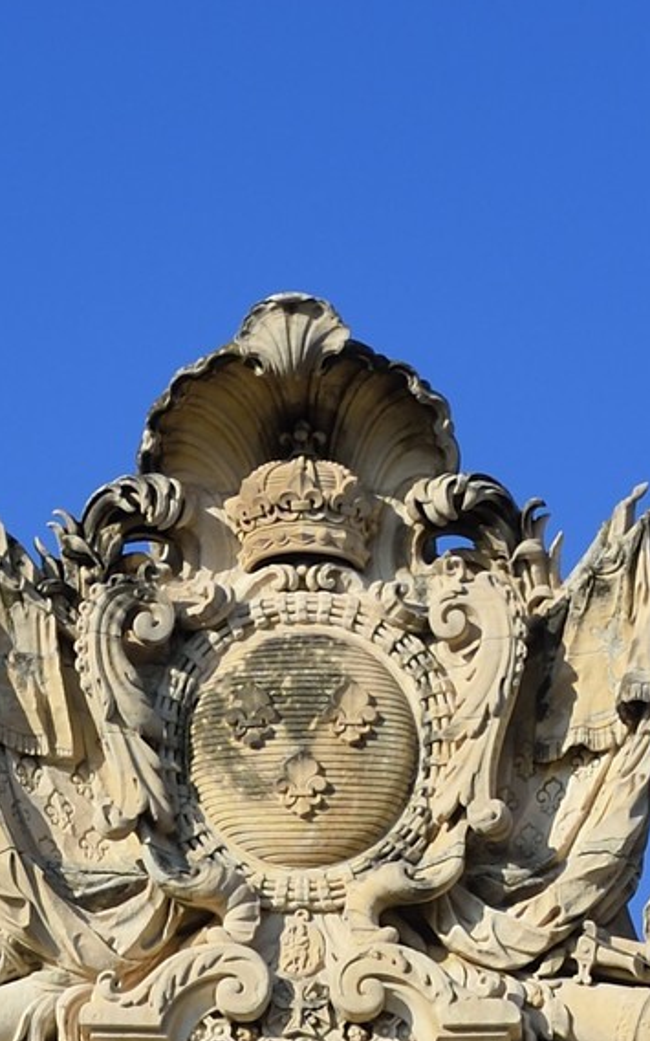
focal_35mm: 224
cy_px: 2193
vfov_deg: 8.8
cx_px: 286
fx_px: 6349
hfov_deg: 5.9
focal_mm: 52
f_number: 11
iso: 200
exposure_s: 1/250
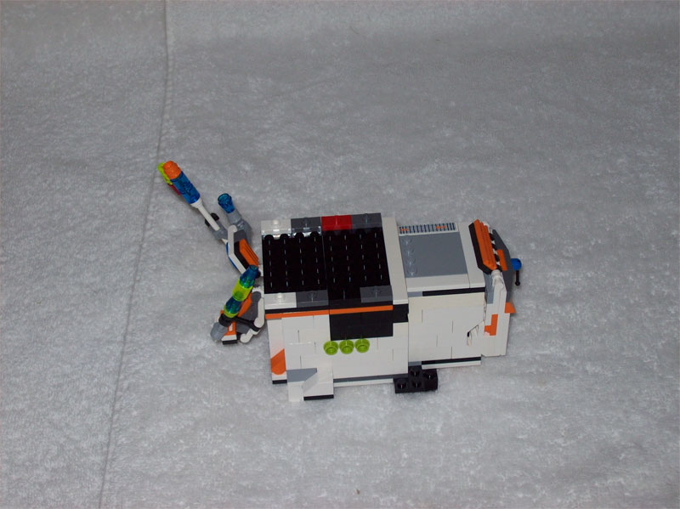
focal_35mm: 70
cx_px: 340
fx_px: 1374
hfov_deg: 27.8
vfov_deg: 21.0
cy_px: 254
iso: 80
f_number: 3.8
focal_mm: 11.6
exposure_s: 1/97.2
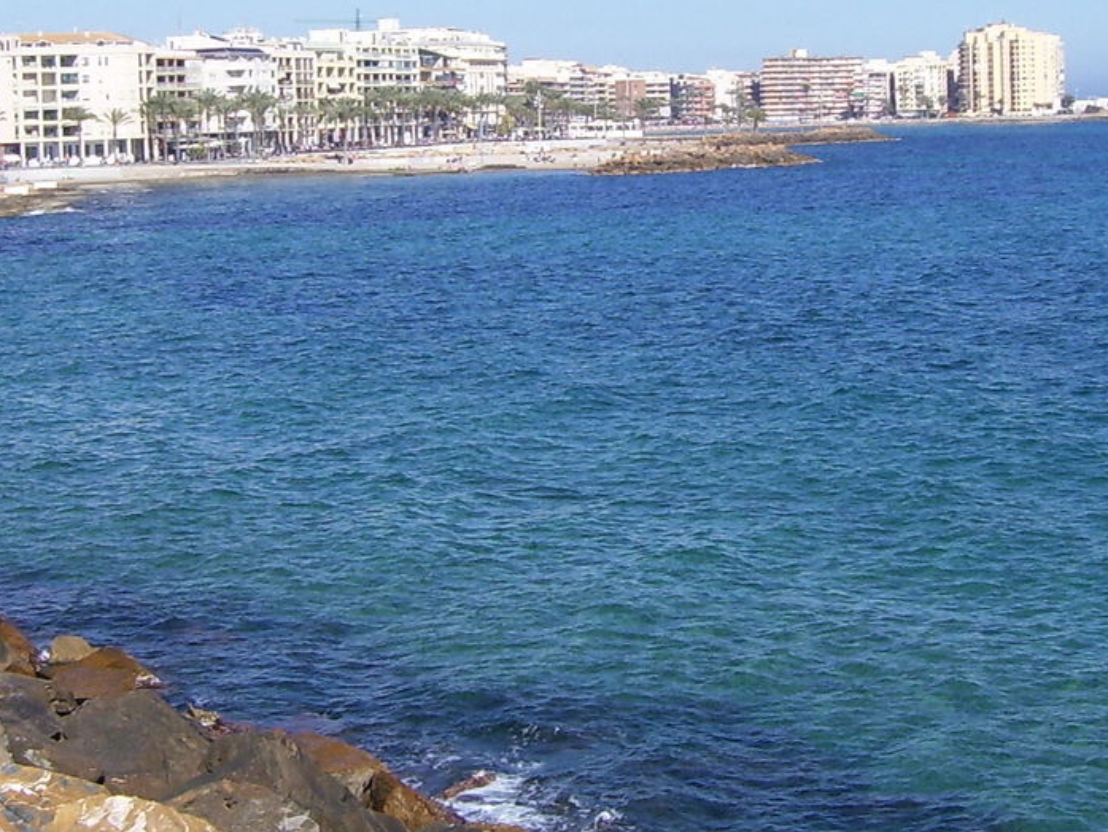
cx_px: 604
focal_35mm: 78
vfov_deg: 18.8
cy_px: 240
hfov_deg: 25.0
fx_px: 2497
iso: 80
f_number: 4.8
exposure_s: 1/750
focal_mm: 5.6
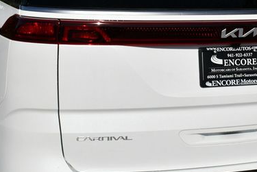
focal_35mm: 99
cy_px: 64
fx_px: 708
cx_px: 212
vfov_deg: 13.8
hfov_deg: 20.3
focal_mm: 29
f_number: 11
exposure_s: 1/500
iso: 100
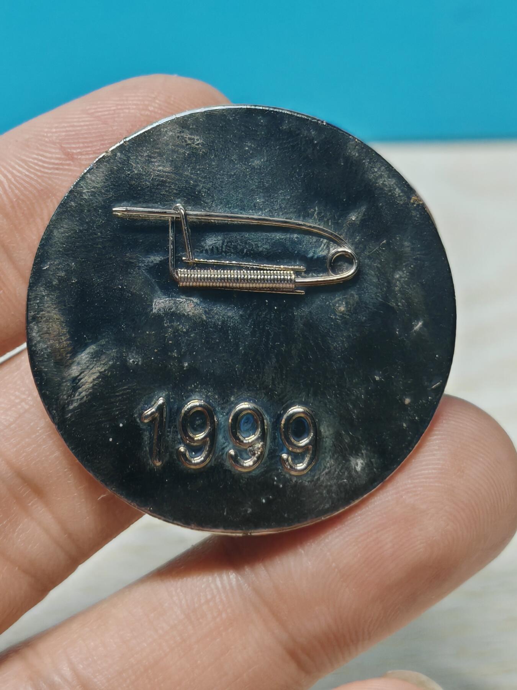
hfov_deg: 15.6
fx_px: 1892
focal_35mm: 95
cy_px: 345
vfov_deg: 20.7
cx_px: 258
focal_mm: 7.62
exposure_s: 1/100
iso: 250
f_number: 1.6
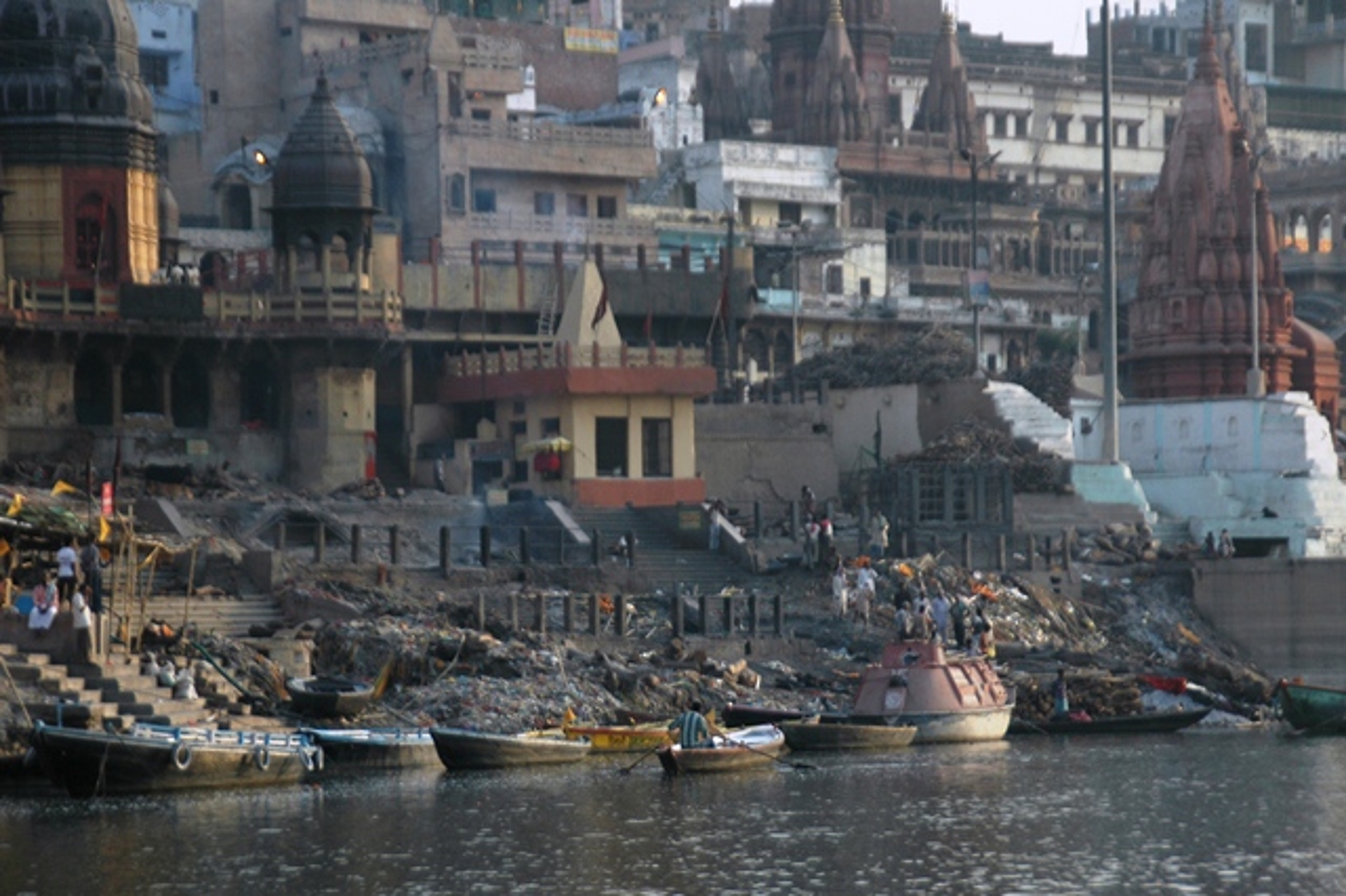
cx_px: 673
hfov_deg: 14.4
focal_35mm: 142
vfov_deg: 9.6
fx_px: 5325
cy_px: 448
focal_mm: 95
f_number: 6
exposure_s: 1/250
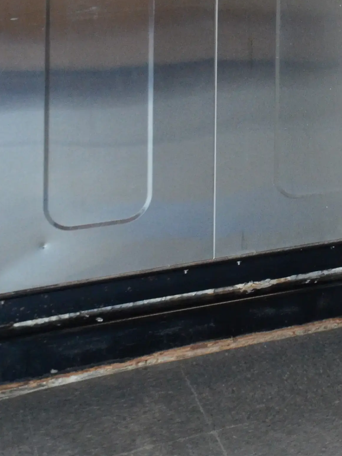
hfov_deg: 14.5
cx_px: 477
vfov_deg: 17.8
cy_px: -262
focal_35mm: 97
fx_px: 1272
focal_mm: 21
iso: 1600
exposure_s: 1/160
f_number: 5.6
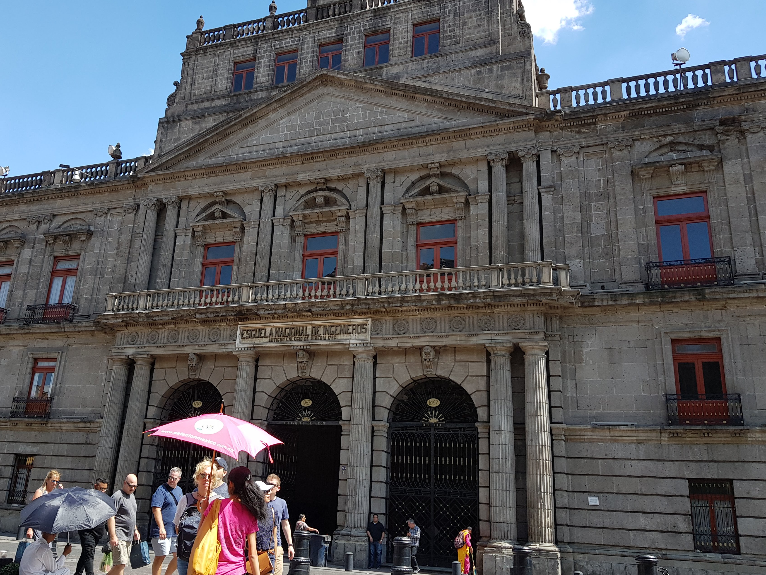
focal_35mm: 31
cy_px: 277
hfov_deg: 58.0
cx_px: 313
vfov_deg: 45.4
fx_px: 686
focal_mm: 4.3
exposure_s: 1/768
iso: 40
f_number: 1.7
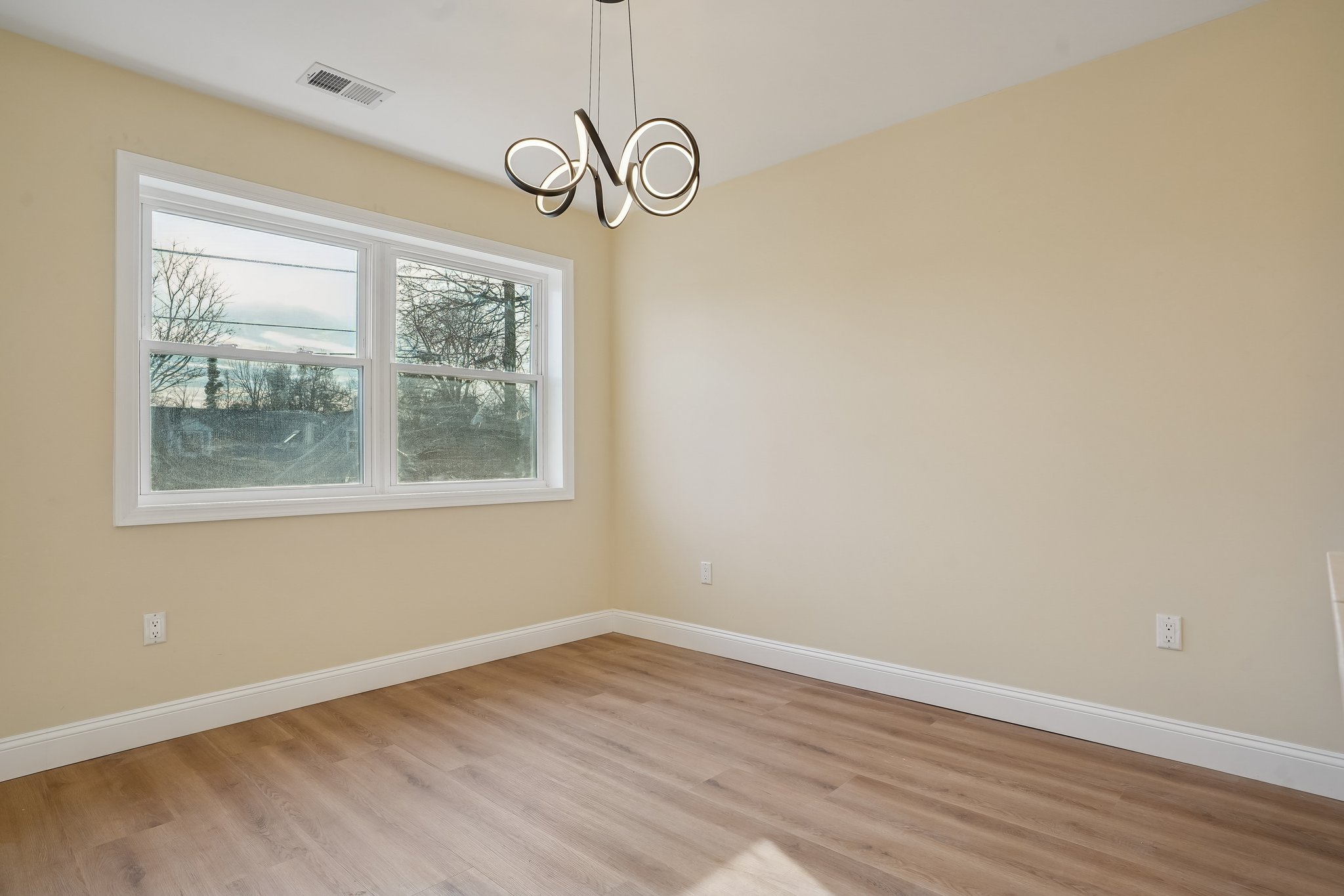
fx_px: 709
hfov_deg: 86.9
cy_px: 448
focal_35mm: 19
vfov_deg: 64.5
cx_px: 672
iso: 400
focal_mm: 19
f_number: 7.1
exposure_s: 1/160
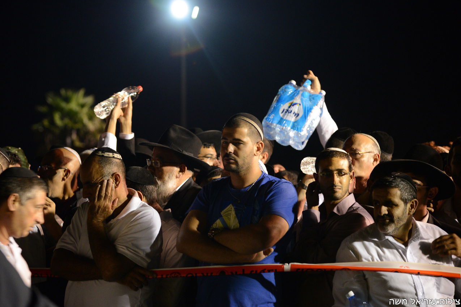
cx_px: 218
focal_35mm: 121
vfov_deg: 11.3
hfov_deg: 16.9
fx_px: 1549
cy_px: 148
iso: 2500
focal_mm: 110
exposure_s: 1/80
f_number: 4
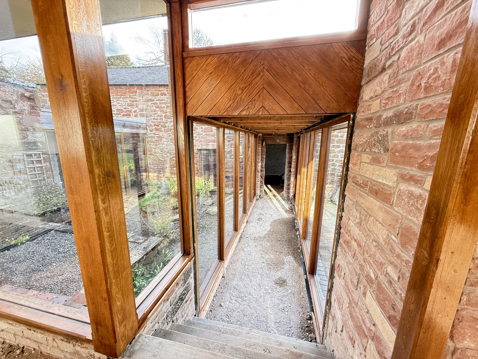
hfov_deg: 102.1
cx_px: 239
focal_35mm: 14
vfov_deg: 85.7
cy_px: 180
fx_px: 193
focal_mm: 2.22
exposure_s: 1/99
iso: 320
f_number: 2.2
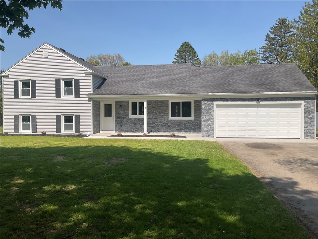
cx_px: 159
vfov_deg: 48.2
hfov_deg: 61.7
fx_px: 266
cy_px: 120
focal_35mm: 29
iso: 20
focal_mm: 3
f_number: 1.8
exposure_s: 1/2227
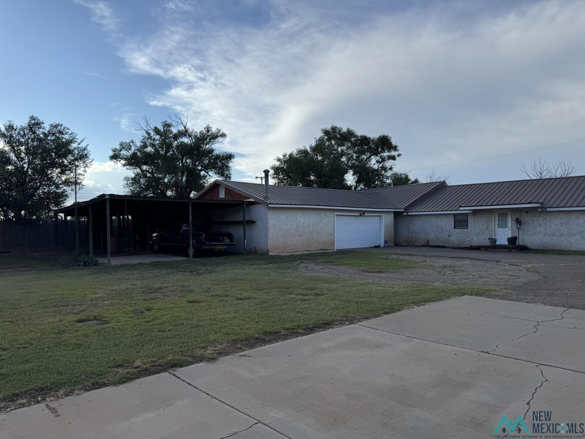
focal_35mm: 24
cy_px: 220
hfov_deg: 71.6
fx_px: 406
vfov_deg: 56.8
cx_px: 292
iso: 80
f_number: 1.78
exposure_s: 1/3802
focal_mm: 6.76
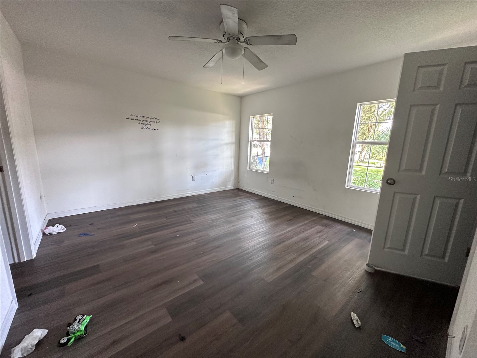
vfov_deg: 85.7
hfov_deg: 102.1
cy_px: 179
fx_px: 193
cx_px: 238
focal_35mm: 14
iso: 320
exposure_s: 1/63
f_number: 2.2
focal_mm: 2.22
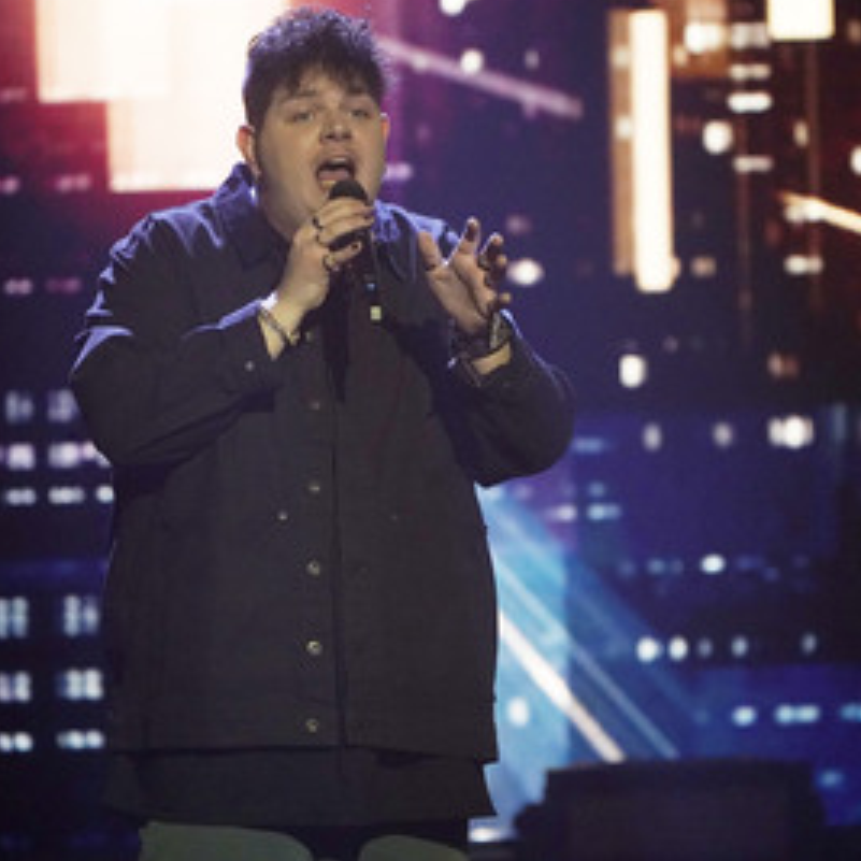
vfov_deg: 2.2
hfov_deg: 2.2
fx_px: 22287
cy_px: 381
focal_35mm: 792
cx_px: 427
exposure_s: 1/250
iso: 6400
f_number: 6.3
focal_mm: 553
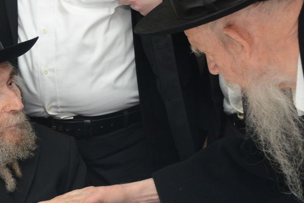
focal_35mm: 152
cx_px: 106
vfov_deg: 9.0
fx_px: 1284
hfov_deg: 13.5
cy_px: 74
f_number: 5.6
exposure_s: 1/80
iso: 2500
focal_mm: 62
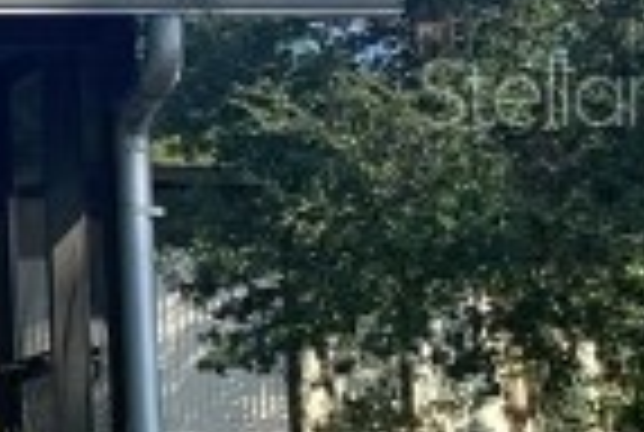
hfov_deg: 8.4
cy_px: 90
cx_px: -1464
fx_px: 3460
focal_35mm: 193
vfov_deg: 7.1
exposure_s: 1/1021
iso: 25
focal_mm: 4.25
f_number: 1.8
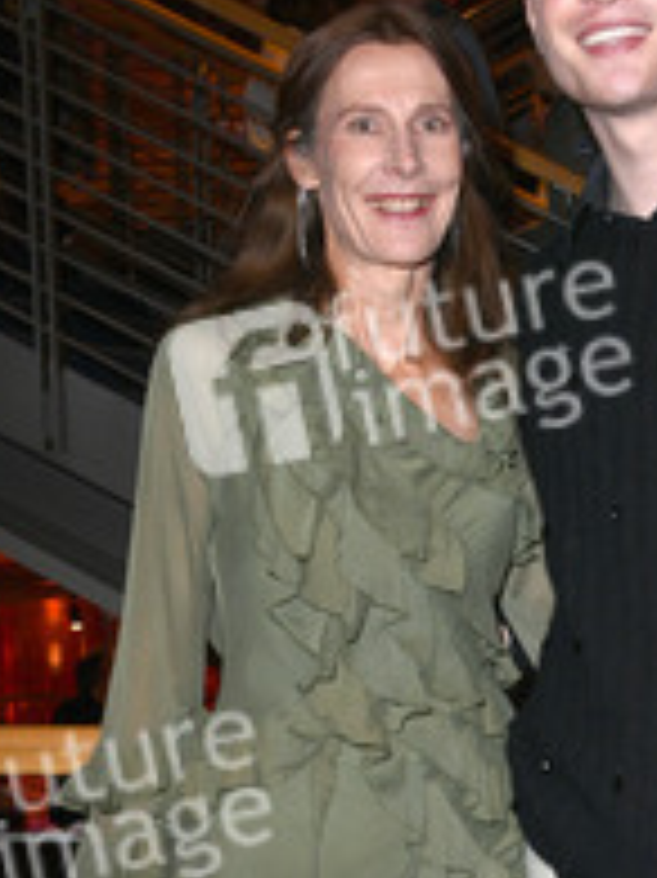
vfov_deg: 28.8
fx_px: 1697
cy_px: 594
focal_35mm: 67
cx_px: 531
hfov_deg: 21.6
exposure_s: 1/125
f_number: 5.6
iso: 1250
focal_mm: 34
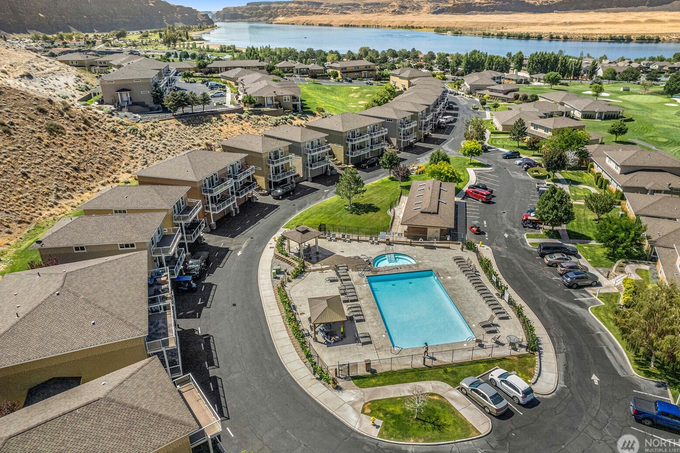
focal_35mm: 24
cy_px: 215
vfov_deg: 53.1
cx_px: 353
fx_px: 453
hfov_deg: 73.7
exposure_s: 1/8000
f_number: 2.8
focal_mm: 8.38
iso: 100
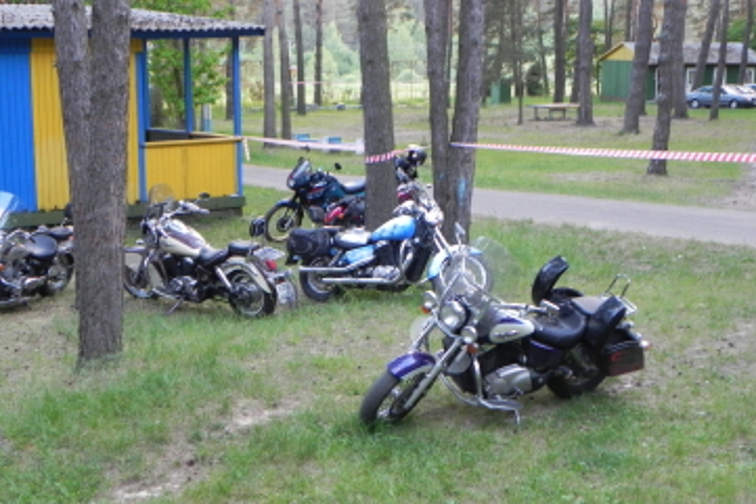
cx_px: 343
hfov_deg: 37.5
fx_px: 1113
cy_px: 236
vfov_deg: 25.5
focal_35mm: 53
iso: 294
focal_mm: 8.2
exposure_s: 1/30
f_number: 3.2
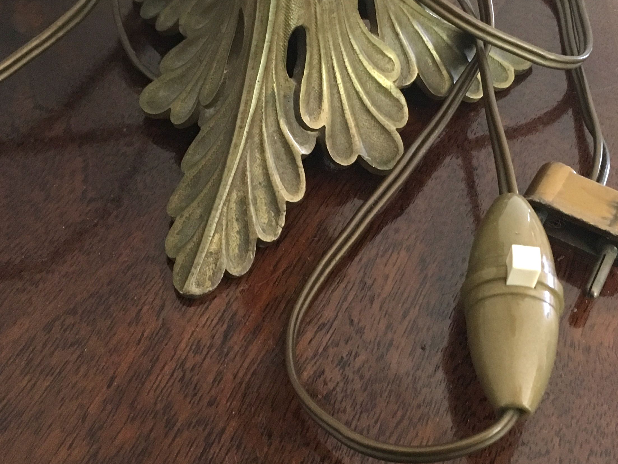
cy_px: 205
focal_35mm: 53
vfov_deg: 27.5
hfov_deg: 36.1
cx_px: 273
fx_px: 946
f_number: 2.2
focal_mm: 4.15
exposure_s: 1/17
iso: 200
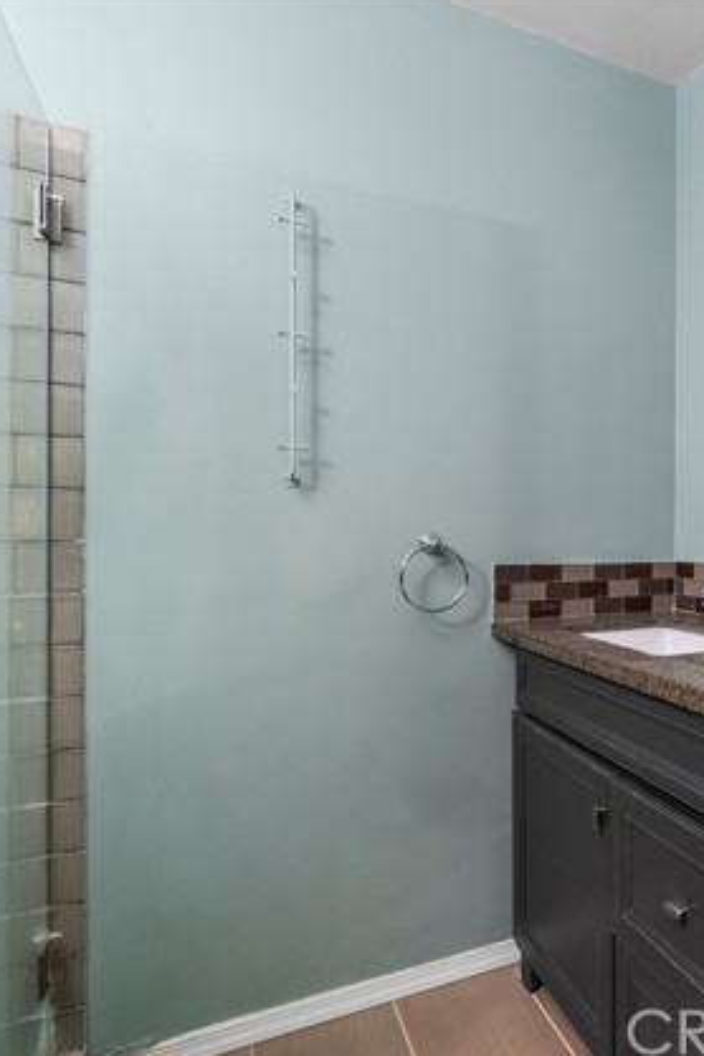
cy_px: 528
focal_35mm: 23
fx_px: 675
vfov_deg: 76.1
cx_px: 633
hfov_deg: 49.2
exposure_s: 1/60
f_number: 4
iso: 200
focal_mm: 10
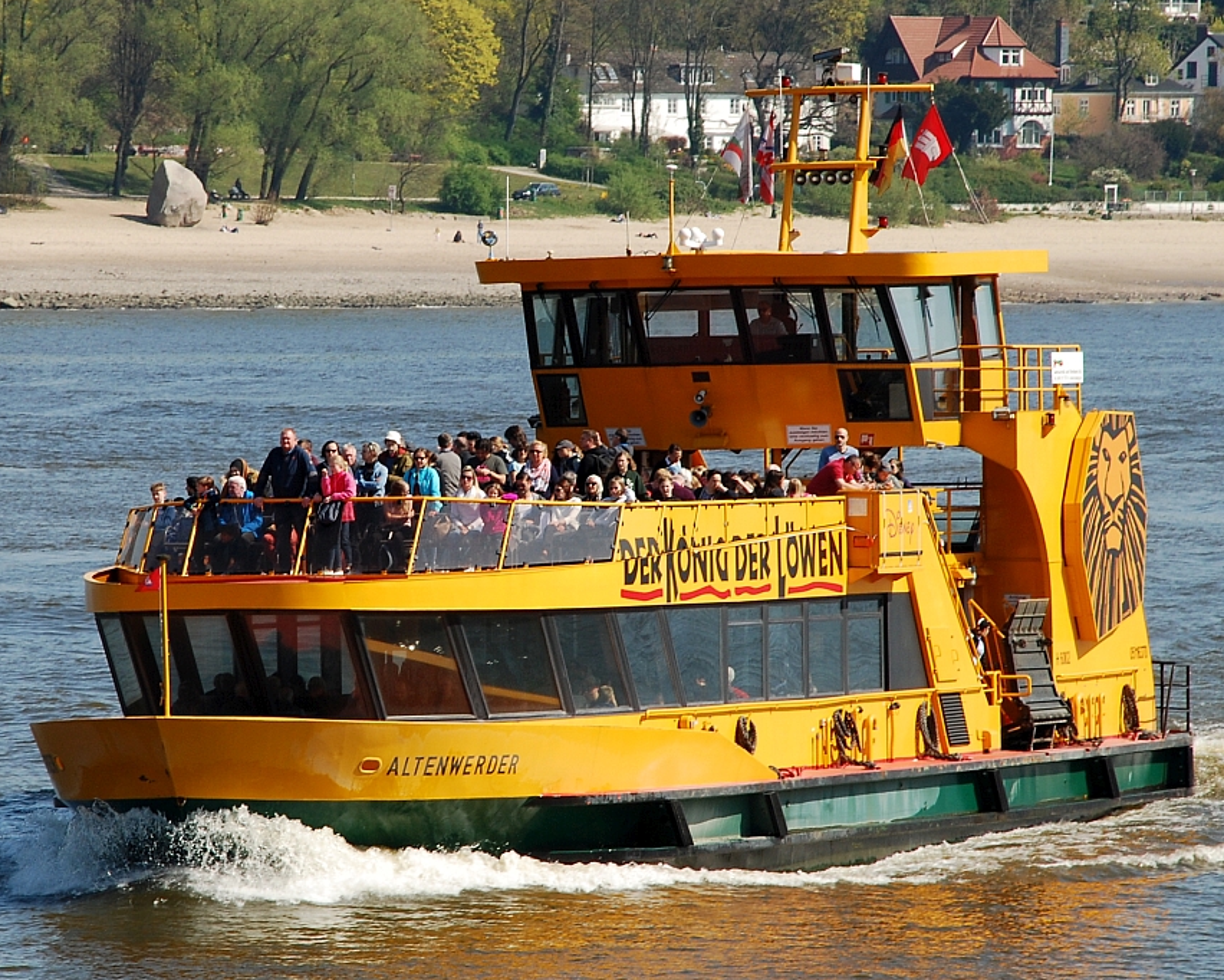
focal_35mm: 229
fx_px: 8282
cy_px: 489
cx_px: 601
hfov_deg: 8.5
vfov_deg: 6.8
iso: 200
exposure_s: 1/250
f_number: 10
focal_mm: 135
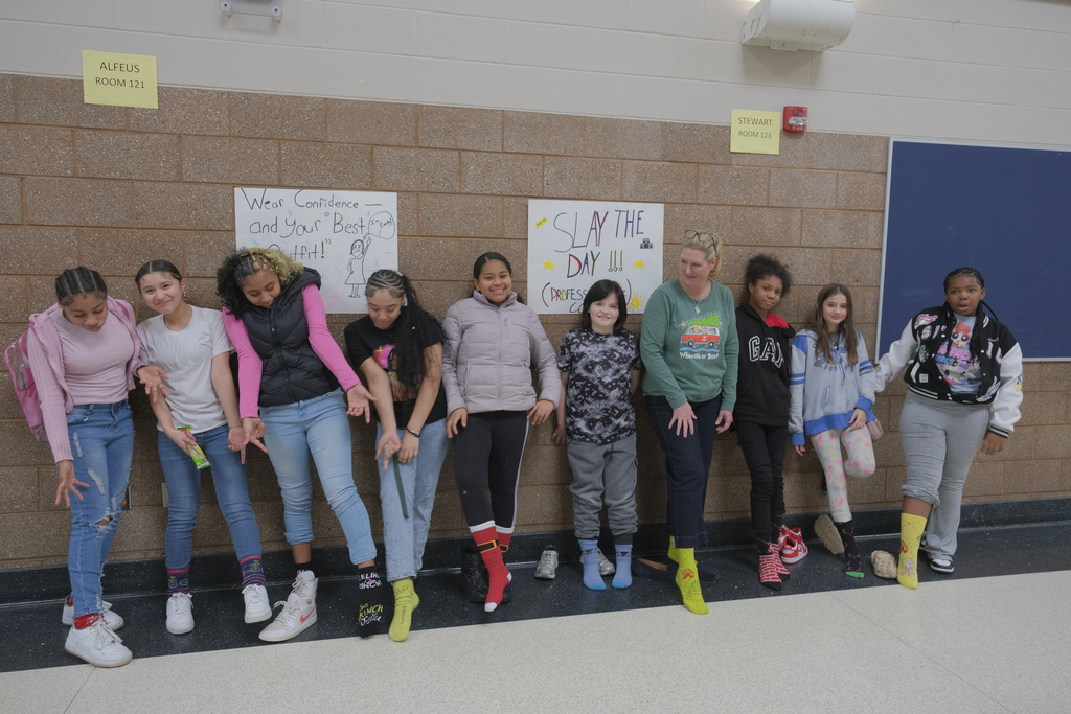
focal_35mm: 24
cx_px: 536
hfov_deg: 73.7
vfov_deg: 53.1
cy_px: 357
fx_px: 714
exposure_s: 1/25
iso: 320
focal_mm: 16
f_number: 4
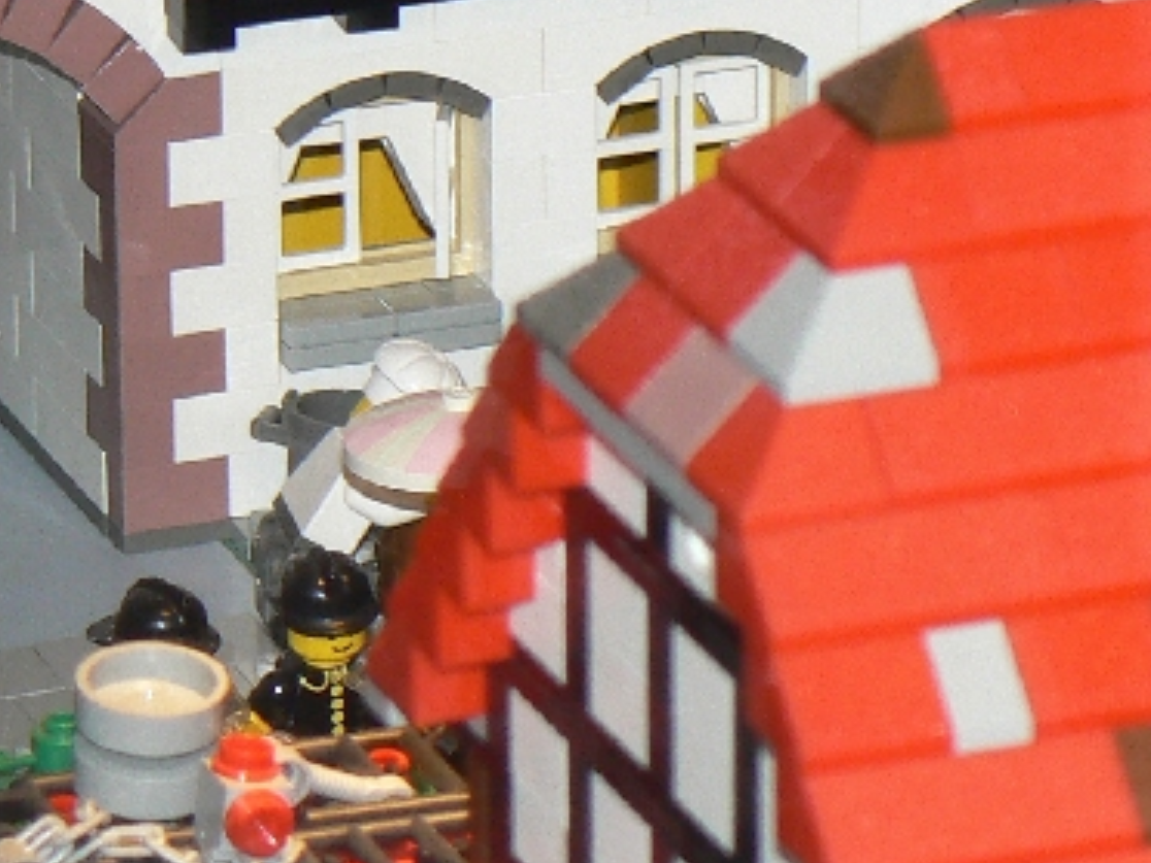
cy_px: 362
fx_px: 11338
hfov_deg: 5.8
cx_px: 77
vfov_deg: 4.4
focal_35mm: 341
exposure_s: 1/30
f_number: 3.2
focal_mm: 20.7
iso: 100
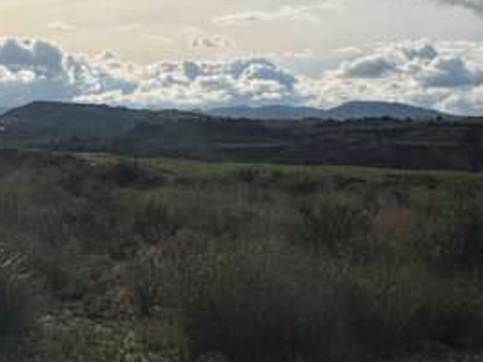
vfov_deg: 18.4
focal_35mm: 79
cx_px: 203
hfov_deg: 24.7
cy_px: 54
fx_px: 1101
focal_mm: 2.22
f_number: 2.2
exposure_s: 1/9009
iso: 32
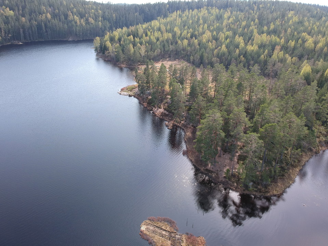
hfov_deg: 69.4
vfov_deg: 54.9
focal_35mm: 25
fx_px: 237
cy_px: 123
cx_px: 164
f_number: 2.6
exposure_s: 1/240
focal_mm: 4.49
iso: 100
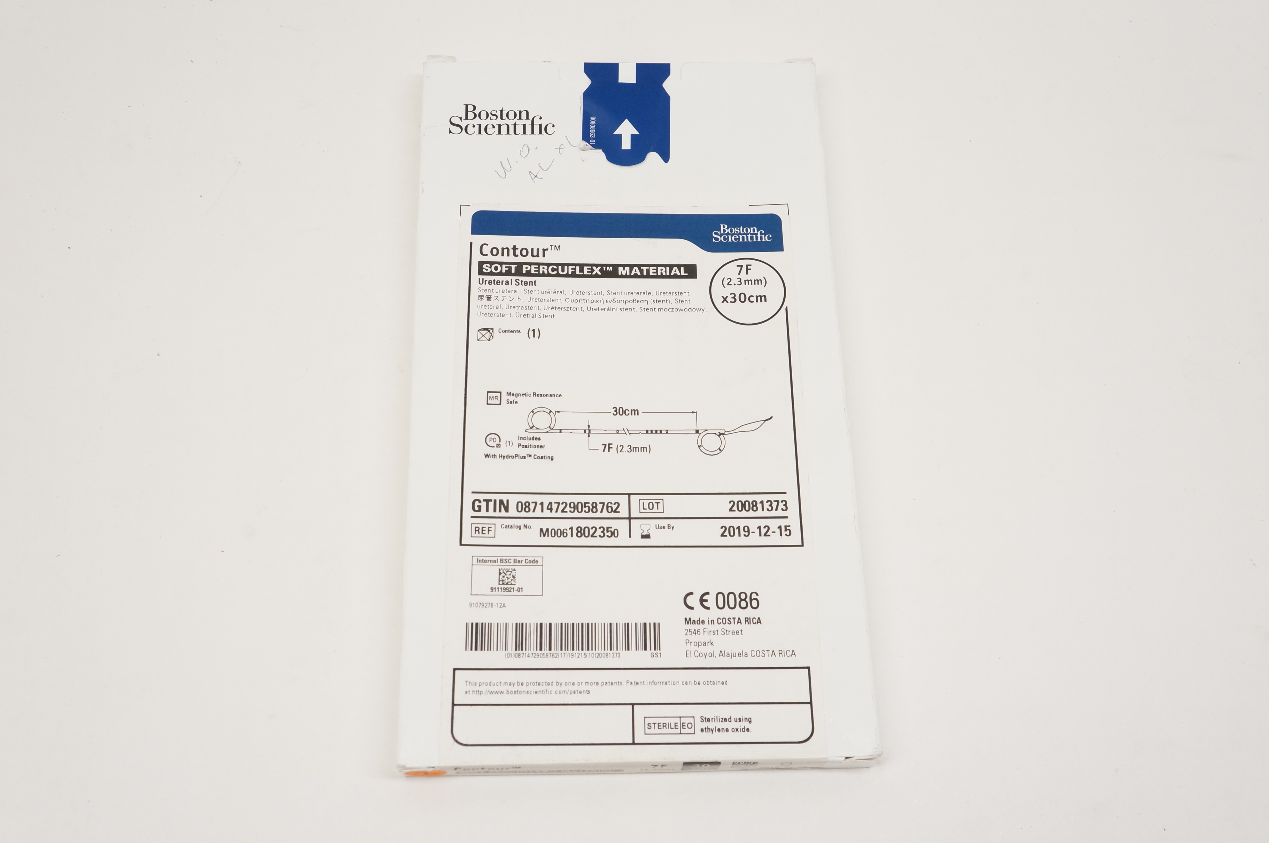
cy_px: 422
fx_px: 1268
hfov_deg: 53.2
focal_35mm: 36
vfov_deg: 36.8
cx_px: 634
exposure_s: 1/125
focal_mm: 24
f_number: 7.1
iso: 800
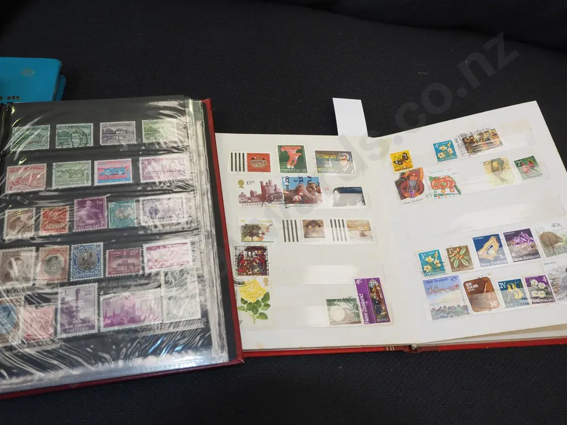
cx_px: 284
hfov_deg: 60.0
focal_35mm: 30
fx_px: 491
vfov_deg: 46.8
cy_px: 212
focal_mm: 15
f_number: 5.6
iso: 1600
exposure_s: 1/200
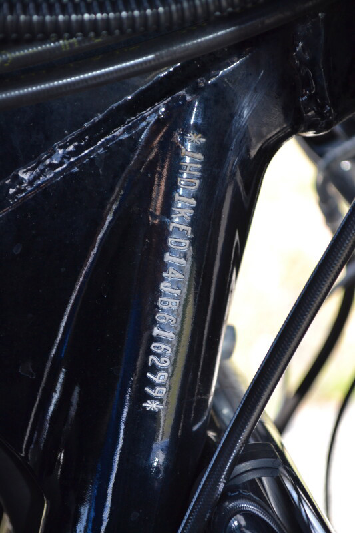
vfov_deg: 24.6
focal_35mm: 82
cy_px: 266
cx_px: 178
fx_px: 1221
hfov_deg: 16.5
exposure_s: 1/125
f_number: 5.6
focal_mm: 55
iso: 280
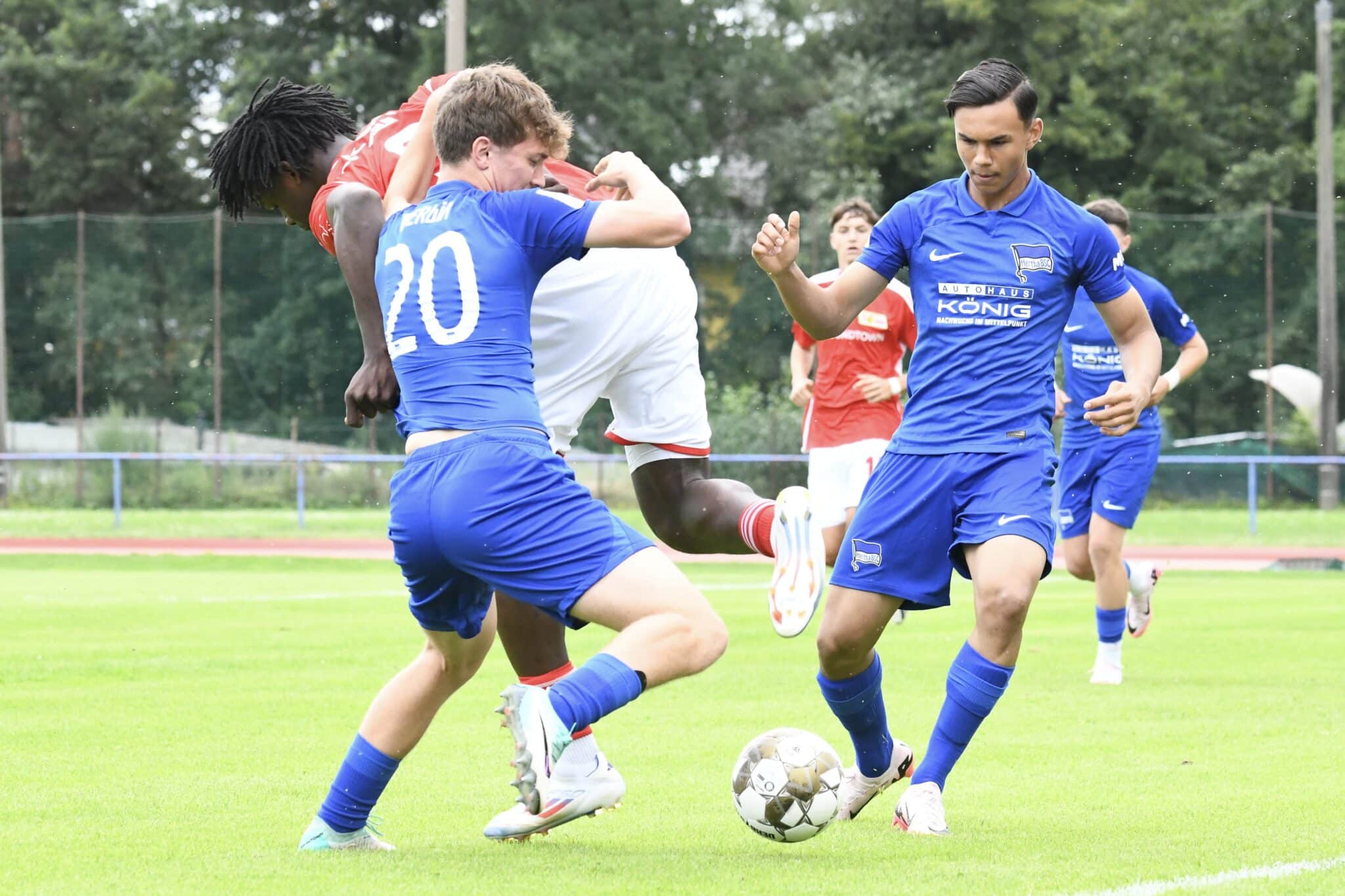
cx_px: 672
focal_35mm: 160
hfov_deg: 12.8
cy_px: 448
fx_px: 5977
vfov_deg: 8.6
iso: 4000
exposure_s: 1/1600
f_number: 8
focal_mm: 160
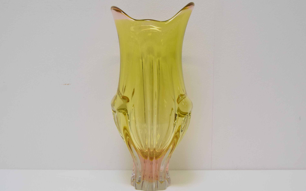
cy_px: 96
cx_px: 153
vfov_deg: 28.0
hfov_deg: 43.5
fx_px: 384
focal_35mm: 46
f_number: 7.1
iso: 1600
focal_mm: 30
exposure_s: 1/200
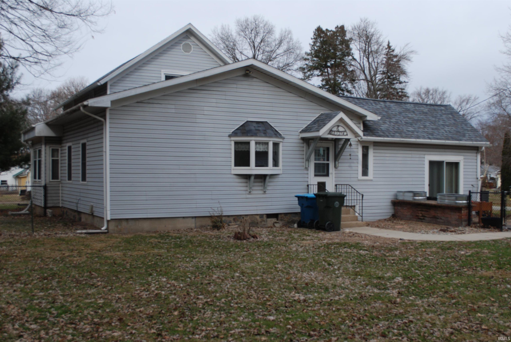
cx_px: 256
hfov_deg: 49.5
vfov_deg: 34.3
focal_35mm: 39
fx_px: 554
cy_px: 171
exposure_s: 1/160
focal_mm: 26
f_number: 6.3
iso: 100
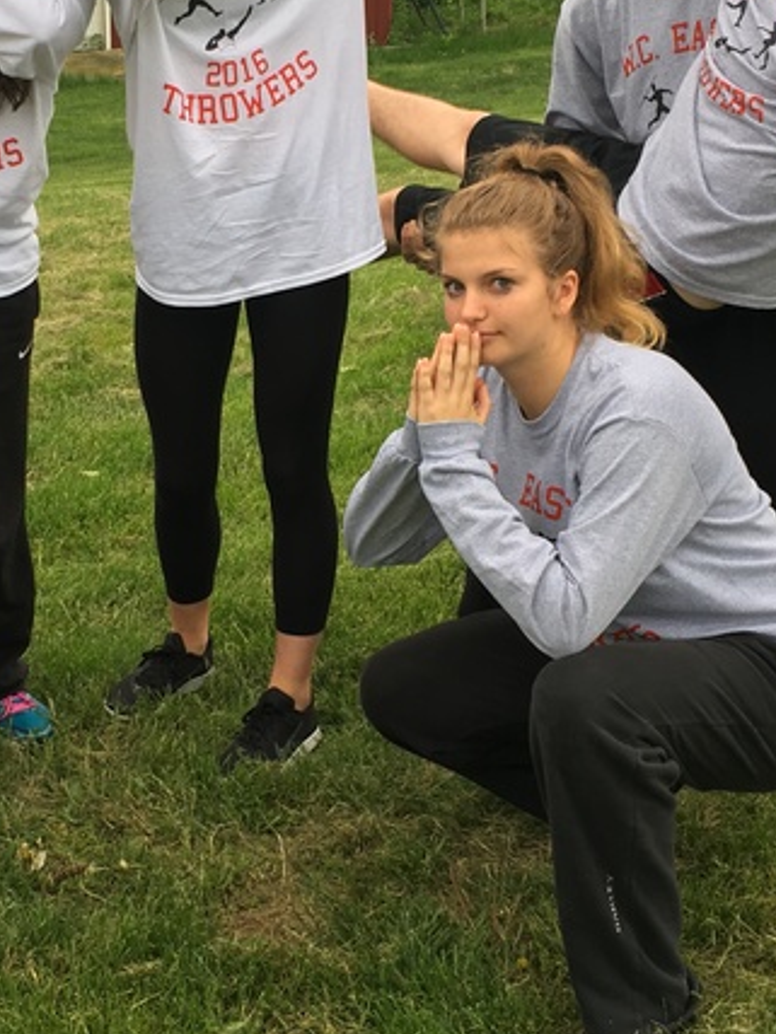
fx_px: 1943
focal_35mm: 65
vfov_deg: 29.8
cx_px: 208
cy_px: 432
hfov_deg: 22.4
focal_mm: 4.15
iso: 25
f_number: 2.2
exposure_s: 1/120
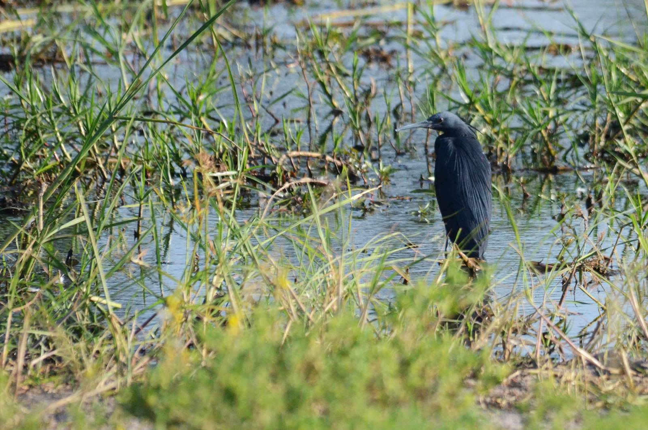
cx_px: 324
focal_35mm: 750
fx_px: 13473
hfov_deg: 2.8
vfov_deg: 1.8
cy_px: 215
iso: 2500
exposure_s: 1/4000
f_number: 8
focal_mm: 500
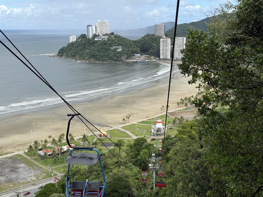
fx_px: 365
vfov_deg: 30.3
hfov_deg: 39.7
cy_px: 98
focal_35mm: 48
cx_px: 132
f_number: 1.78
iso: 80
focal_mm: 6.76
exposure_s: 1/3378
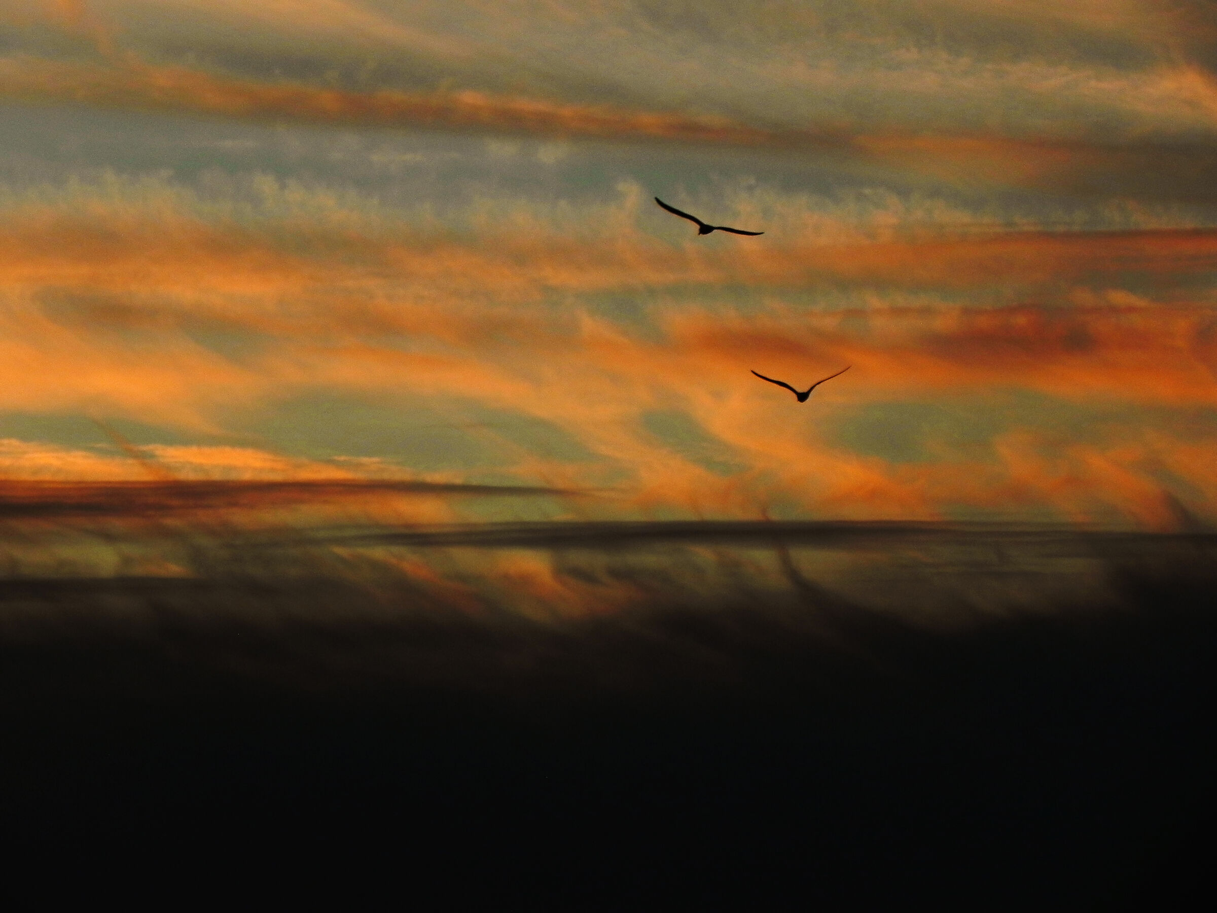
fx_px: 7453
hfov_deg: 9.3
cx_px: 608
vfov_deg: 7.0
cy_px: 456
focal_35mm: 212
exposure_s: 1/1000
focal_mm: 37.7
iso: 160
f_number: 5
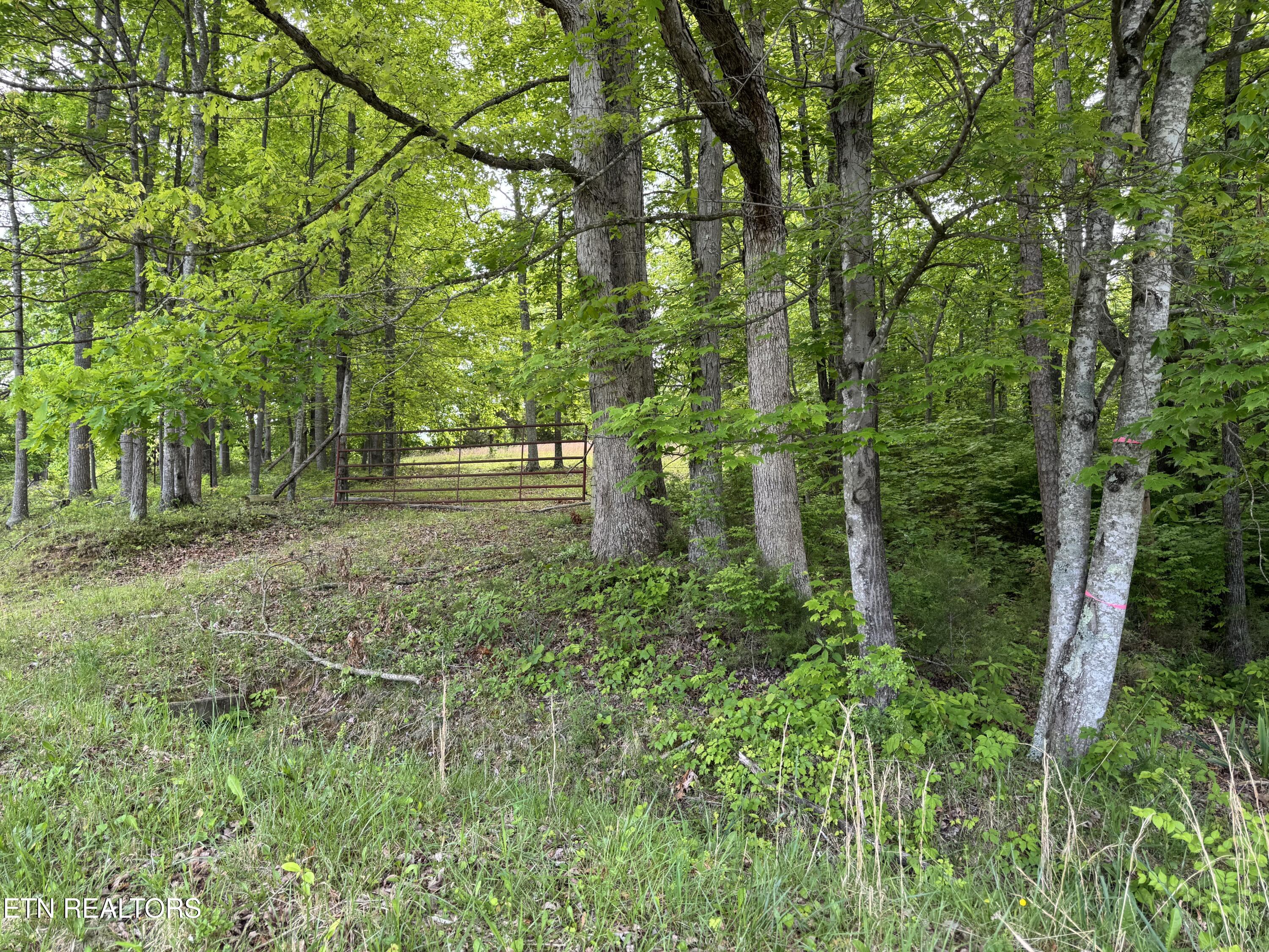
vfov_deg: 56.8
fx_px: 880
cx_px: 634
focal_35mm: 24
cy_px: 476
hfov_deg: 71.6
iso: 50
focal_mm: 6.76
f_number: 1.78
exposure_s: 1/122
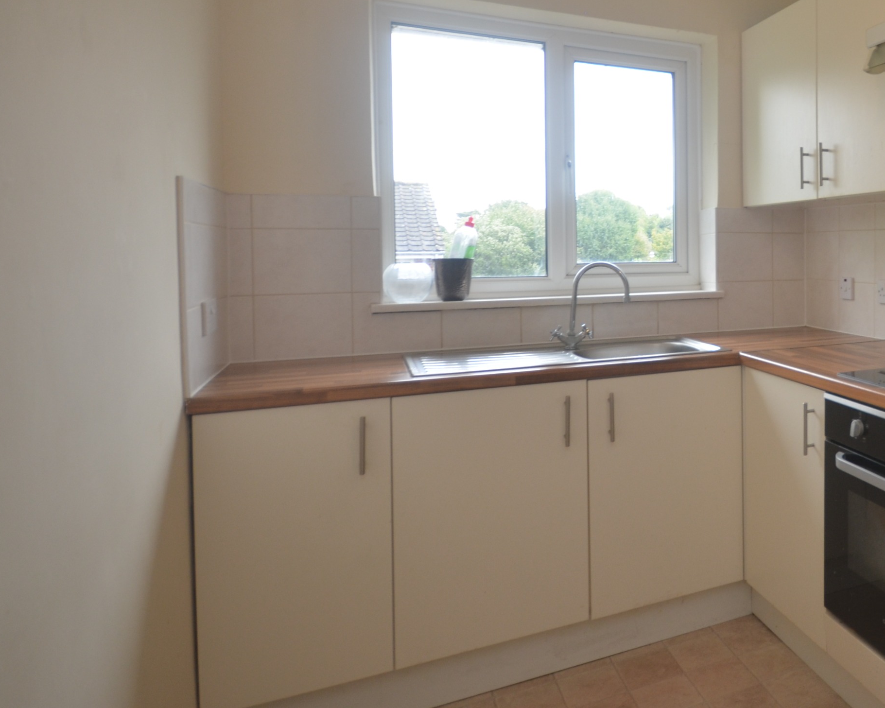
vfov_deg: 52.3
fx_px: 707
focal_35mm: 27
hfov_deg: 54.3
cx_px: 824
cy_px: 245
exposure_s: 1/60
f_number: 4
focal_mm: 10
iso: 250
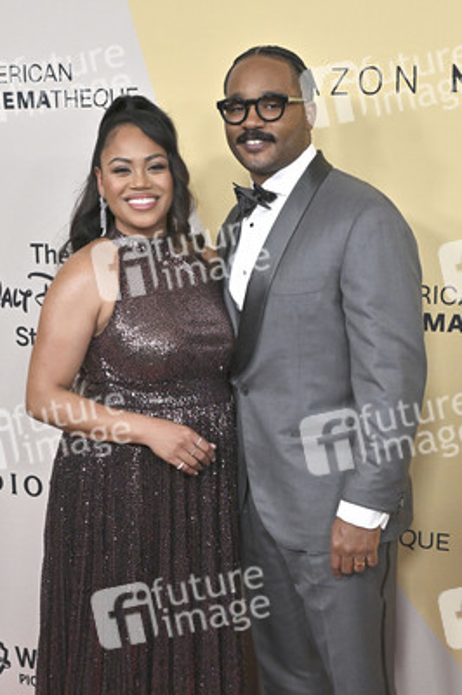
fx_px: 675
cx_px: 231
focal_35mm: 35
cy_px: 348
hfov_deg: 37.8
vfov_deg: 54.5
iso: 2000
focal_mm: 35
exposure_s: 1/320
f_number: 5.6
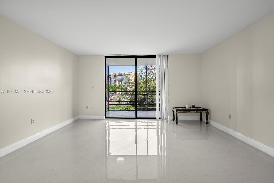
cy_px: 92
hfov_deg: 96.7
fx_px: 122
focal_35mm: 16
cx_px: 137
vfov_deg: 73.7
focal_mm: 16
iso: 640
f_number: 9
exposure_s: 1/250
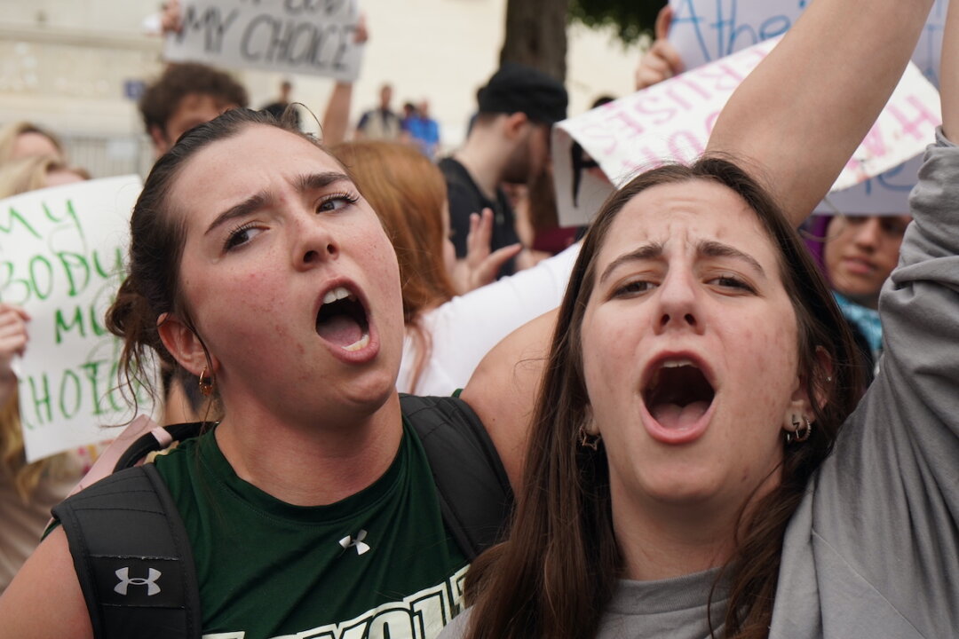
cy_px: 320
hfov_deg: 26.5
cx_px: 480
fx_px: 2038
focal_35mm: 76
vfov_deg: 17.8
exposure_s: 1/1000
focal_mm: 51
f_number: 5.6
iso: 250
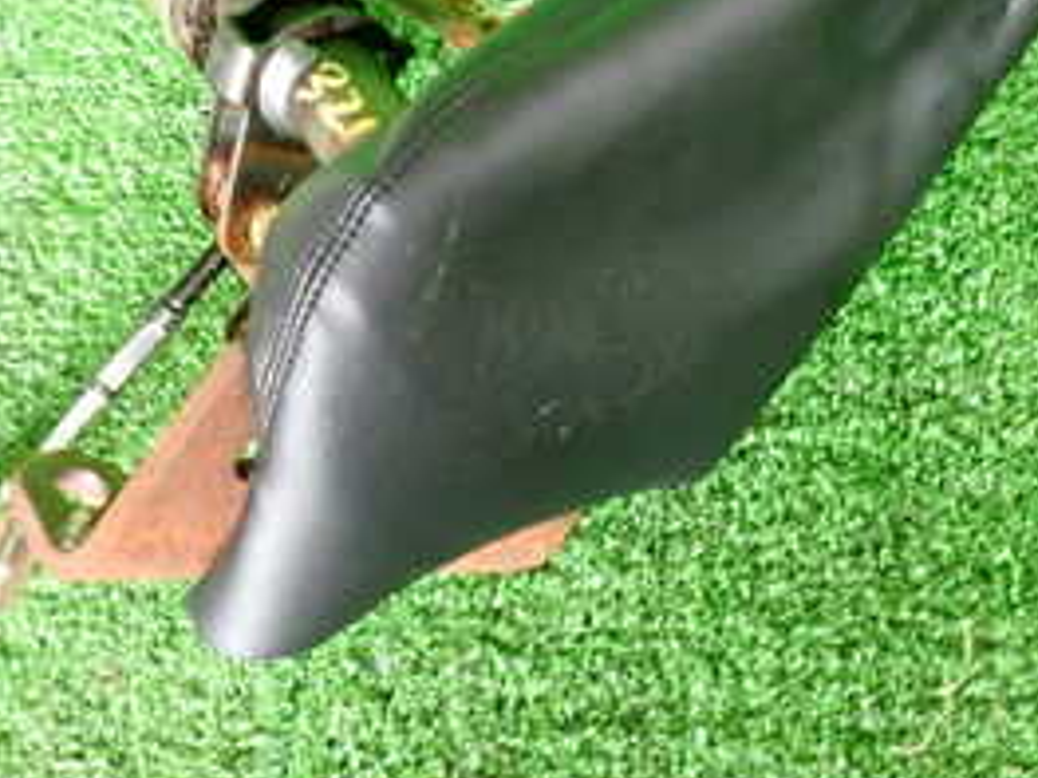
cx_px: 864
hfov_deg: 32.6
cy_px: 51
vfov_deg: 24.7
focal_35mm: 57
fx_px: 1708
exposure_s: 1/30
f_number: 2
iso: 320
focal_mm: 4.5
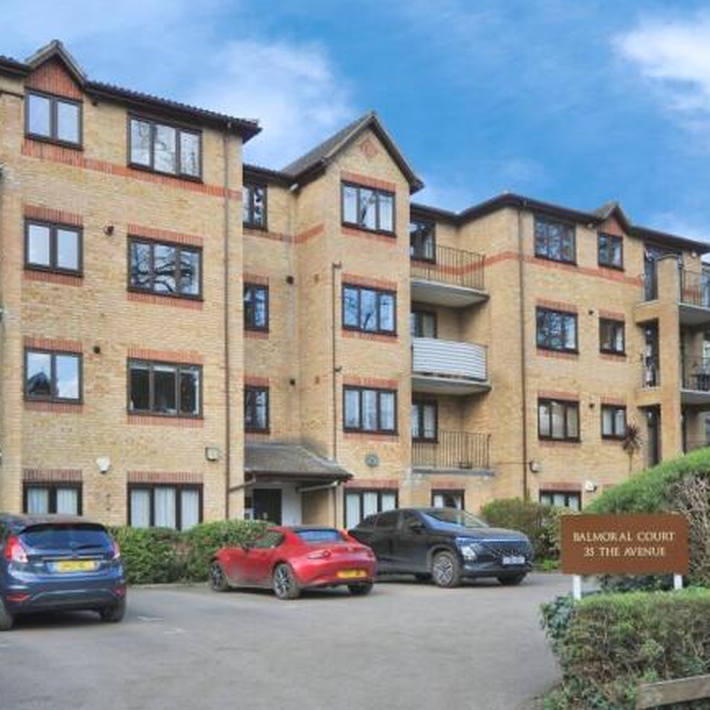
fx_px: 850
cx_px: 295
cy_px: 356
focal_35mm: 37
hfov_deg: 45.1
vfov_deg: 45.3
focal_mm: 19
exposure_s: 1/160
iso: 200
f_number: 6.3
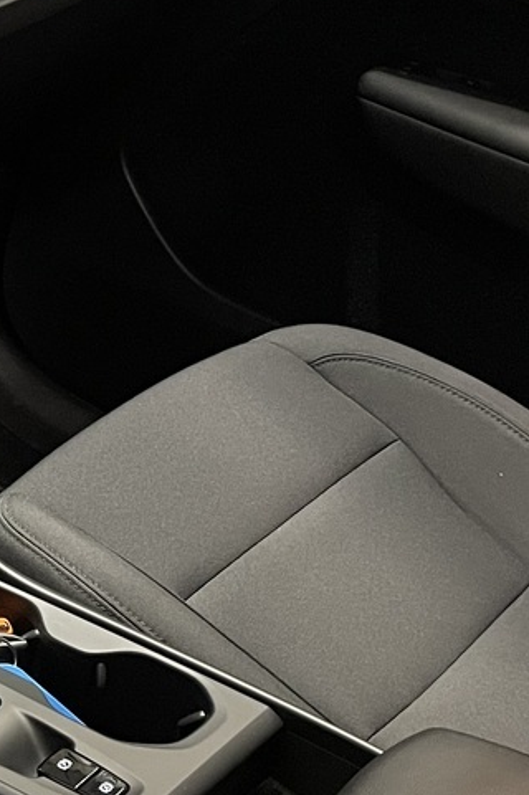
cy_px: 445
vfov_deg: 25.1
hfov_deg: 14.9
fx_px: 1788
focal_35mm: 81
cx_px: -393
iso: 500
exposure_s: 1/50
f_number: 1.6
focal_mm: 4.2
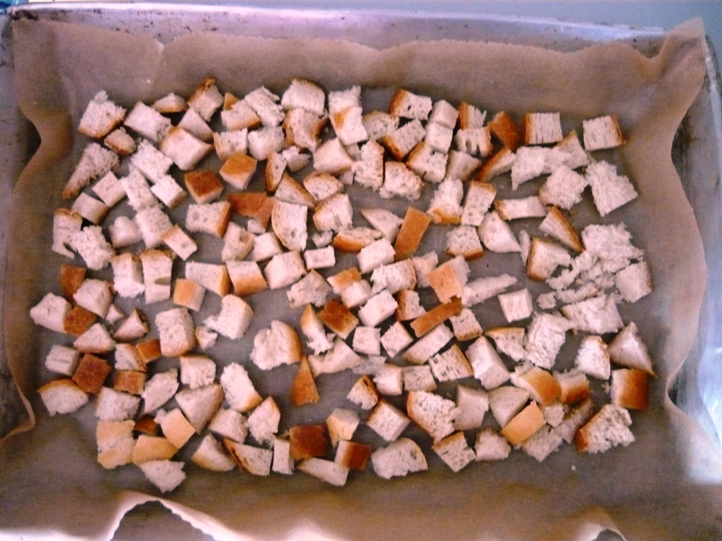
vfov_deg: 42.9
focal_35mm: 33
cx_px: 361
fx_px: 688
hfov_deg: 55.4
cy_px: 270
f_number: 2.8
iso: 800
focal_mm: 5.5
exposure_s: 1/15
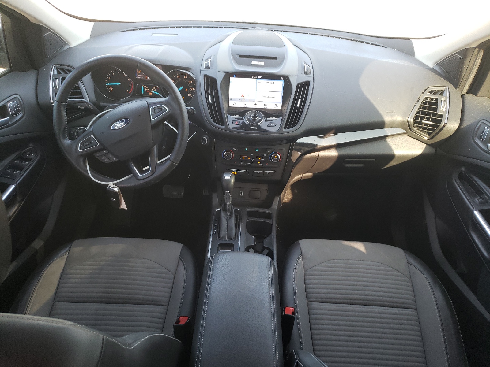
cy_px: 184
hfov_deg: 67.3
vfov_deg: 53.1
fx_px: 368
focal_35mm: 26
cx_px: 245
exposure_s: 1/120
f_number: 1.5
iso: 93
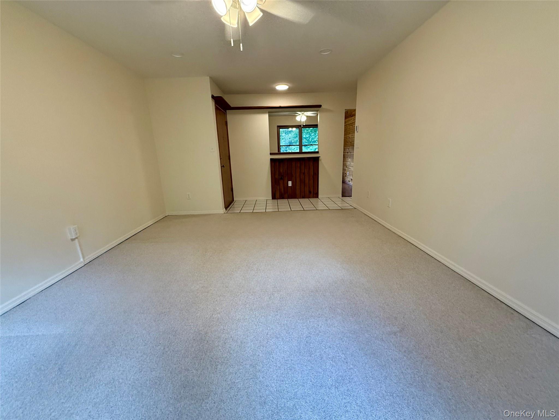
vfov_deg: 85.7
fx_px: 226
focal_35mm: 14
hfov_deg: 102.1
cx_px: 280
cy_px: 210
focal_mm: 2.22
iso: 320
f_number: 2.2
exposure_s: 1/120
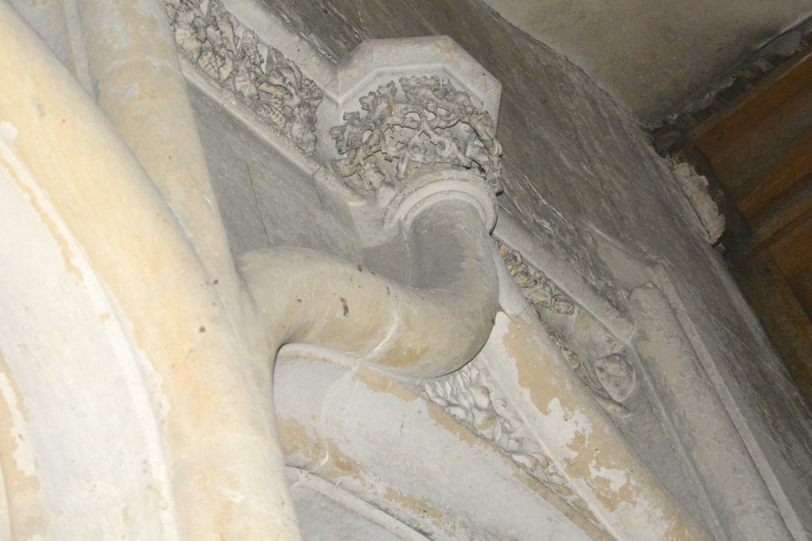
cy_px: 155
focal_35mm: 88
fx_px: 1981
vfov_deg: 15.5
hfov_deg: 23.1
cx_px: 346
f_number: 4.5
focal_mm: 35
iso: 3200
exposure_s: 1/60
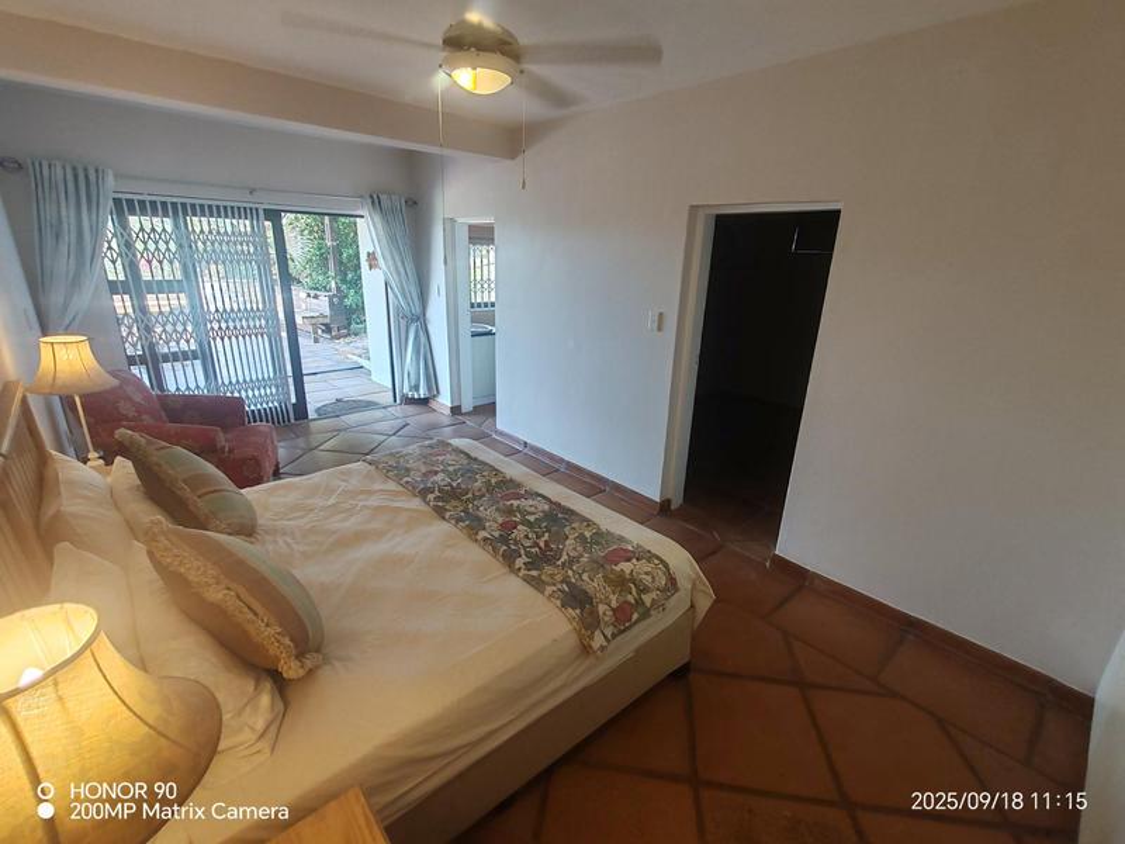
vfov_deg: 78.1
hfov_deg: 94.5
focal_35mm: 16
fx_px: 520
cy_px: 422
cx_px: 562
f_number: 2.2
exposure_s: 1/33
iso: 64
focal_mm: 1.96
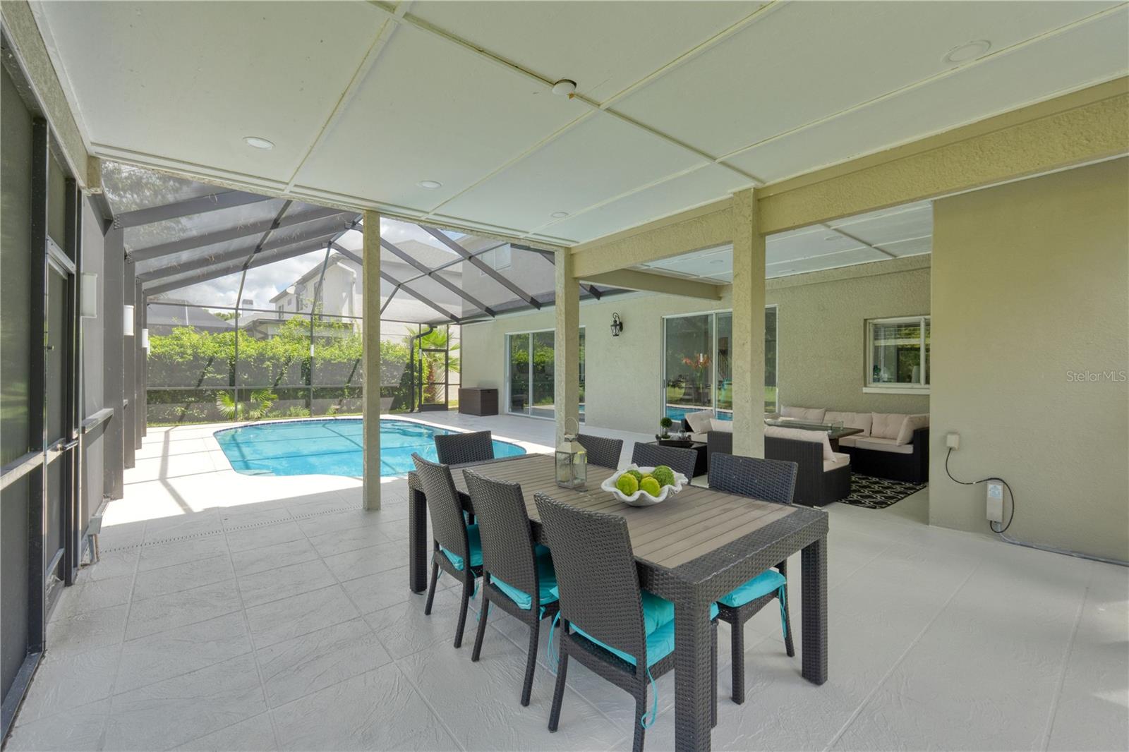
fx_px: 470
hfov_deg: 100.4
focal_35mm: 15
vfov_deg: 77.3
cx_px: 564
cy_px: 376
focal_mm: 10
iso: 400
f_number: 9
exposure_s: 1/160
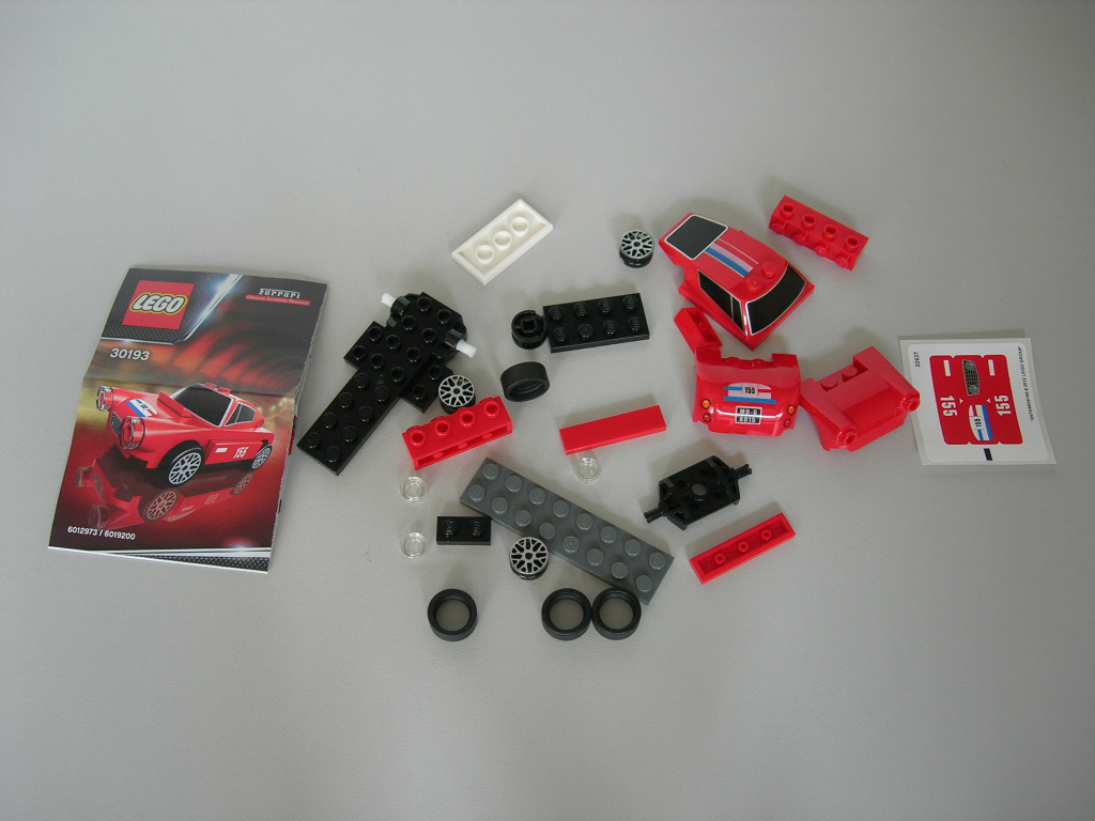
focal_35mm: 38
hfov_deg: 49.0
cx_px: 548
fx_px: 1202
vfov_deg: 37.7
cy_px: 410
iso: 64
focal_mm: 7.8
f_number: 2.8
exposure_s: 1/7.7
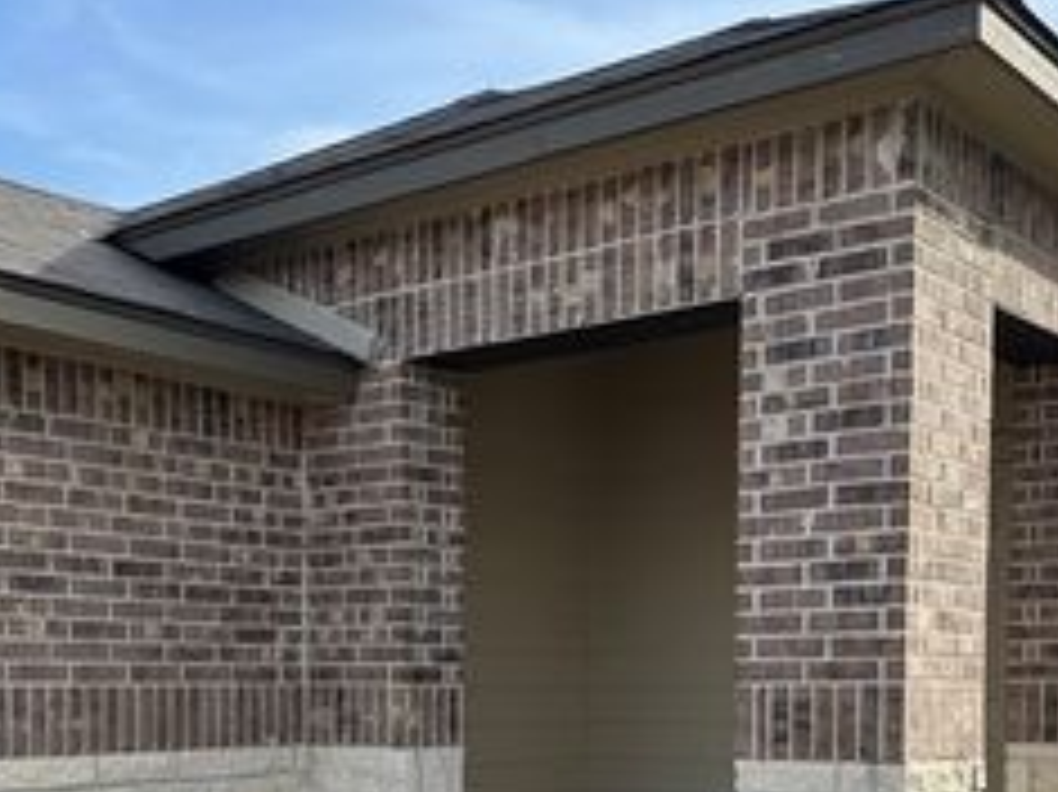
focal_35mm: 51
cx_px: 455
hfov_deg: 37.4
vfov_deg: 27.4
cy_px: 722
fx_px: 1558
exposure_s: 1/1664
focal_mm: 6.86
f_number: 1.78
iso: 80
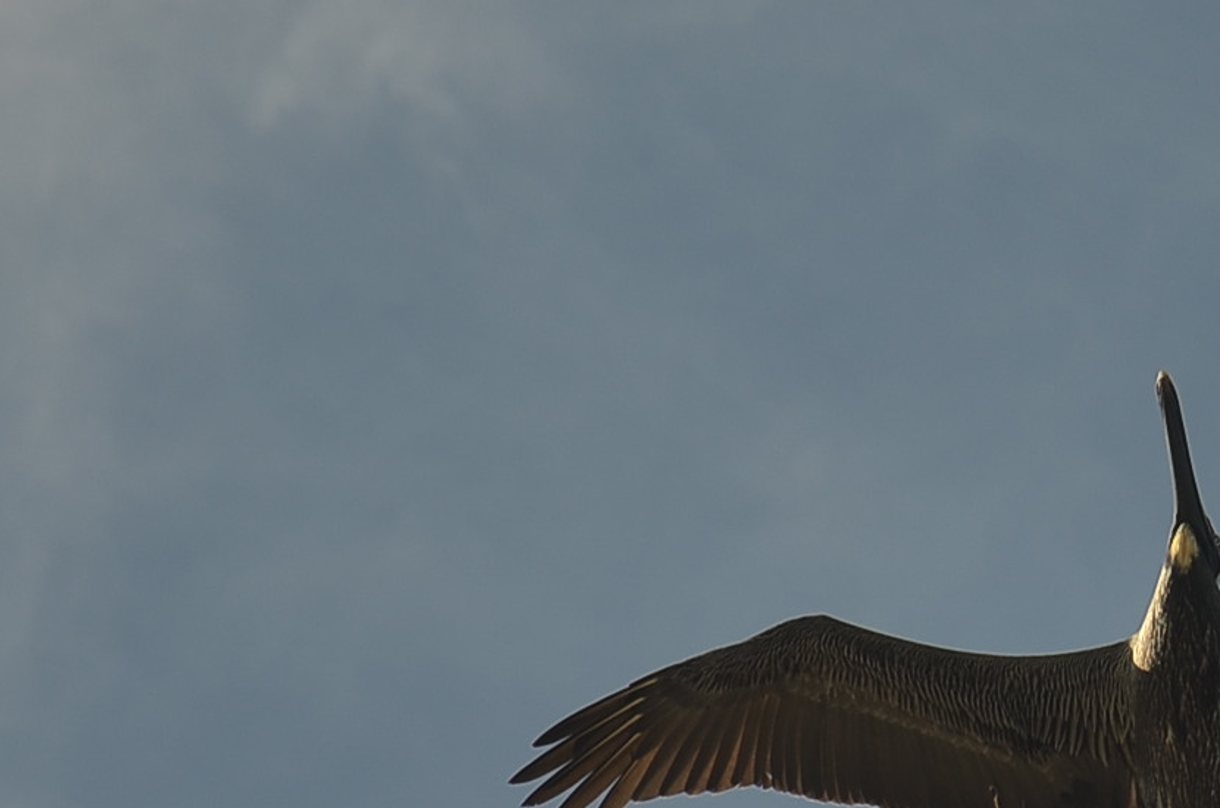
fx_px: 15812
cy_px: 548
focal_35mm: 467
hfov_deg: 4.4
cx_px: 1299
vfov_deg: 2.9
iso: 100
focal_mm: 105
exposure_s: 1/800
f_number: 5.6
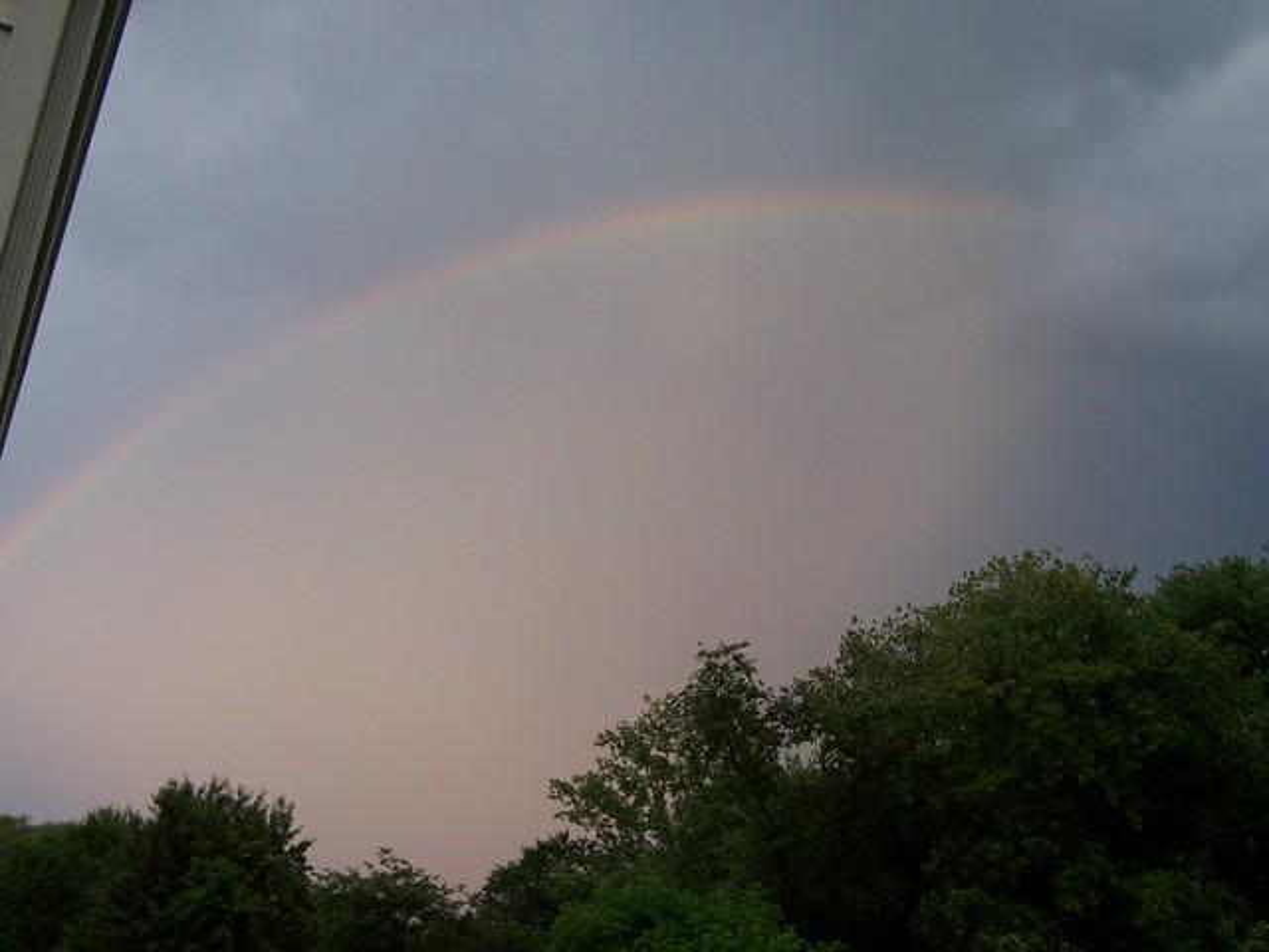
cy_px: 476
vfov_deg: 38.7
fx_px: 1356
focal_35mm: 37
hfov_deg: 50.1
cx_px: 634
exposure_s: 1/125
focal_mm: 5.6
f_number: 2.8
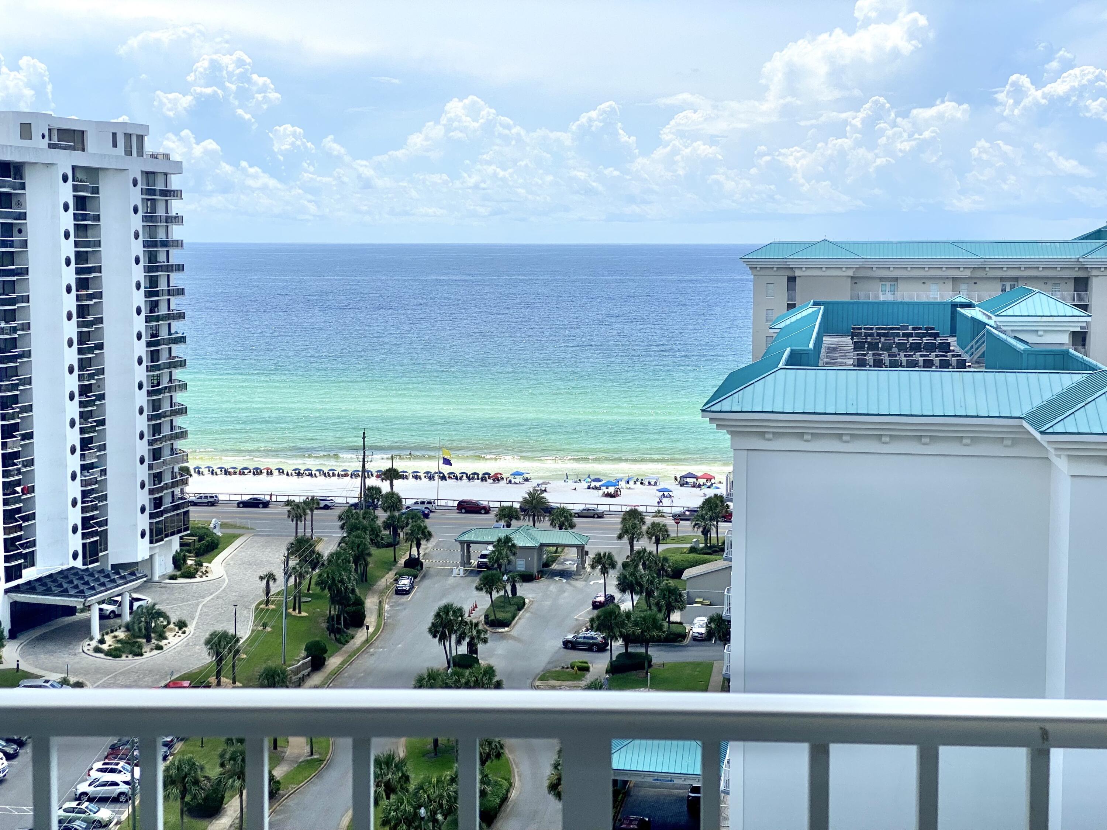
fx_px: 1663
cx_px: 554
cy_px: 415
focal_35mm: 52
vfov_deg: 28.0
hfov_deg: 36.8
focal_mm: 6
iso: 20
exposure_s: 1/959
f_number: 2
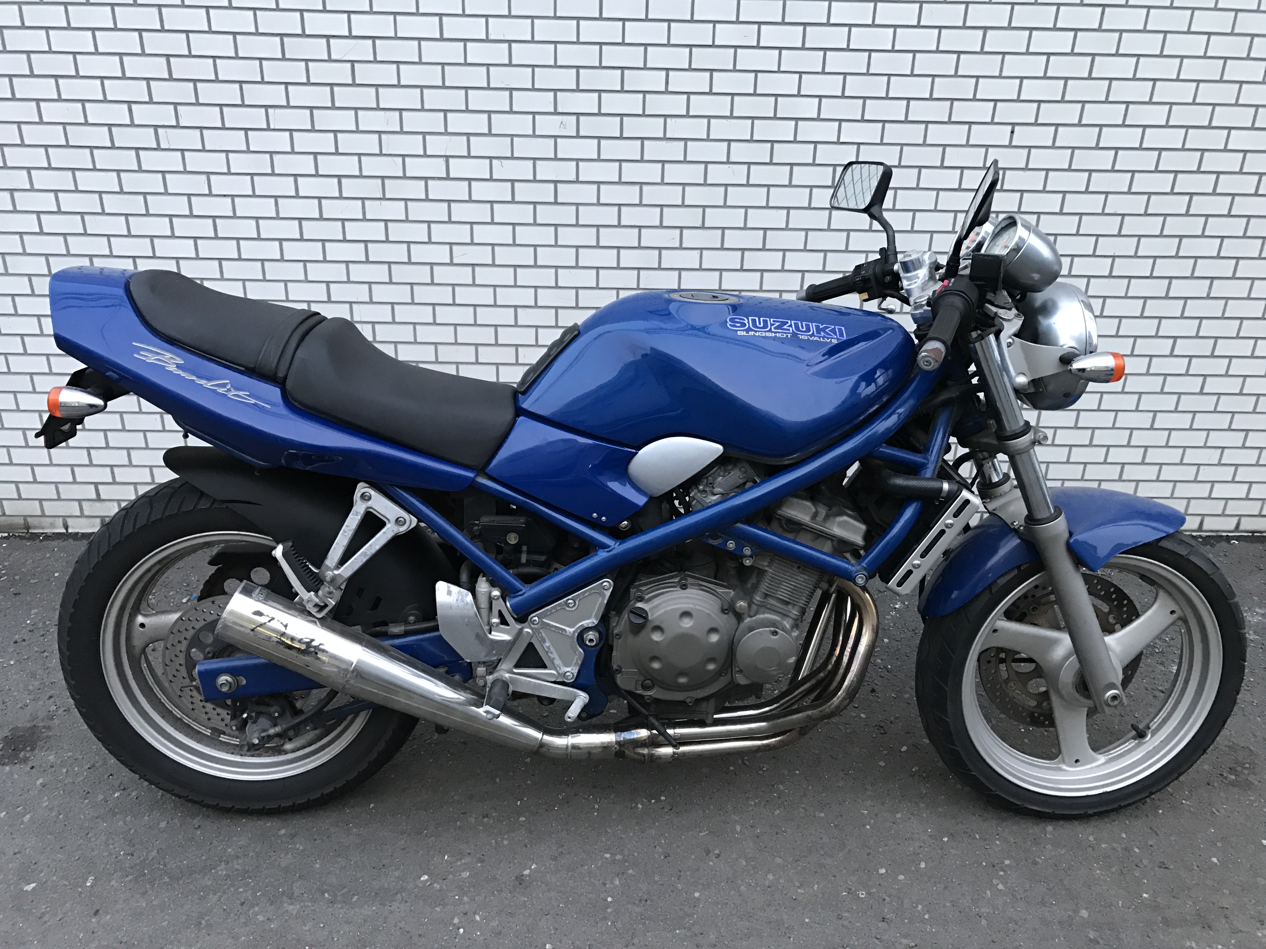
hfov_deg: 63.4
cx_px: 633
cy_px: 474
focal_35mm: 28
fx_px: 1024
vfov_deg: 49.7
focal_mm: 3.99
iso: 64
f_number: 1.8
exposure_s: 1/15
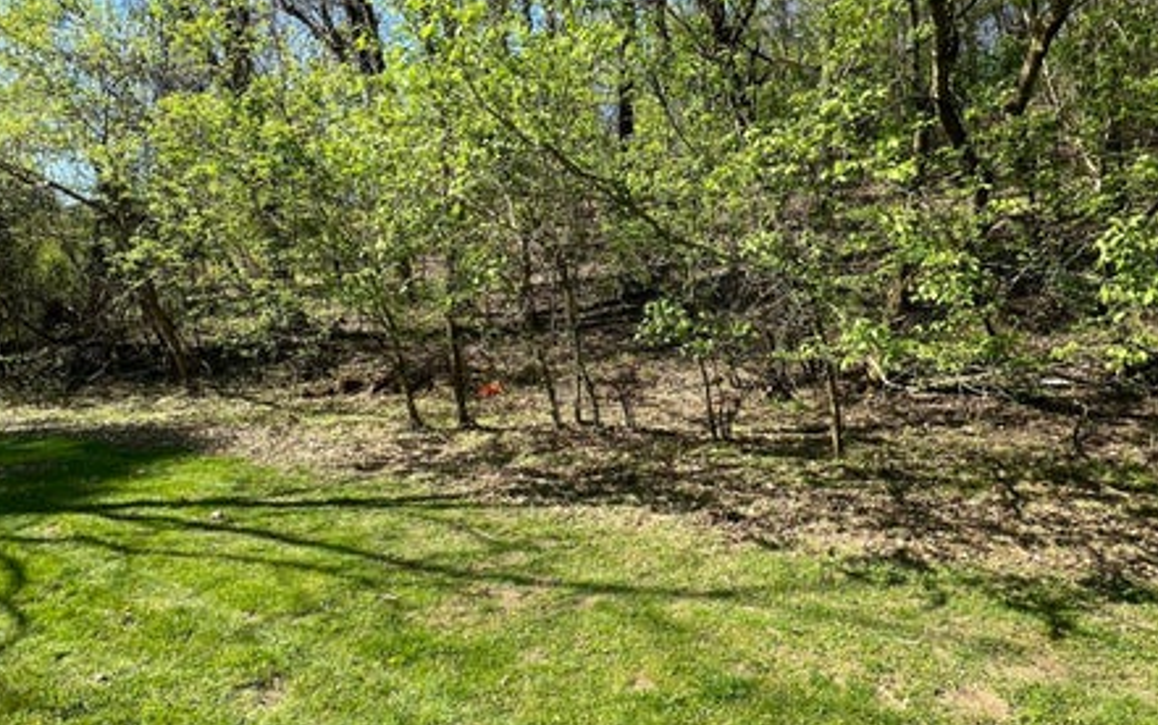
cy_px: 315
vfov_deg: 59.5
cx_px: 593
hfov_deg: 85.0
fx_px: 631
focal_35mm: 20
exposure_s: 1/525
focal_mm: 1.57
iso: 32
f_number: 1.8
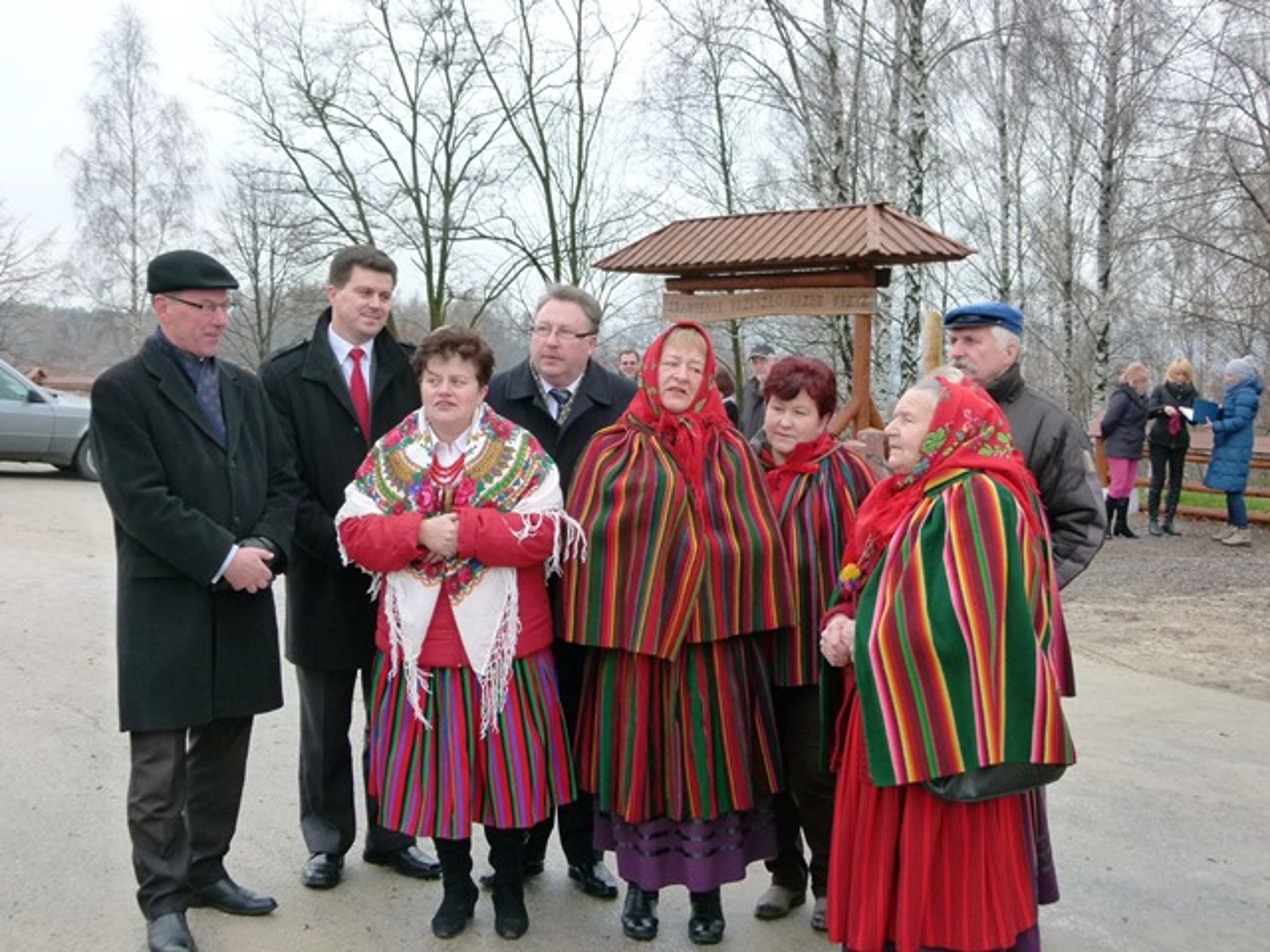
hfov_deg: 41.2
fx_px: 1688
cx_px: 635
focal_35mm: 46
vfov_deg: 31.5
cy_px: 476
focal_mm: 8.3
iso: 200
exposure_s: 1/60
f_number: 3.2
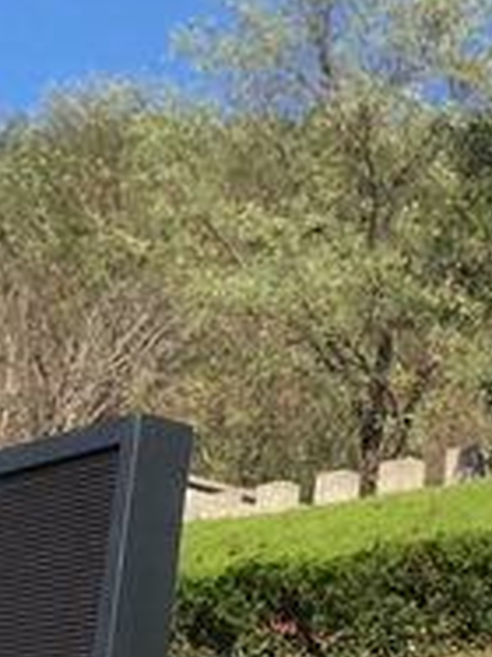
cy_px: 239
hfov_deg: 11.9
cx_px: 264
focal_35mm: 124
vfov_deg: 15.9
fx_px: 2353
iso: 25
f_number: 2.2
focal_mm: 4.15
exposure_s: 1/705
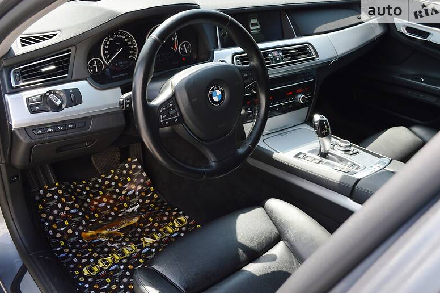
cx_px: 225
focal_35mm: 34
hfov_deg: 55.8
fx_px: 415
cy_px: 143
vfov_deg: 38.8
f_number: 5.6
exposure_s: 1/125
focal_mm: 22
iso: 220
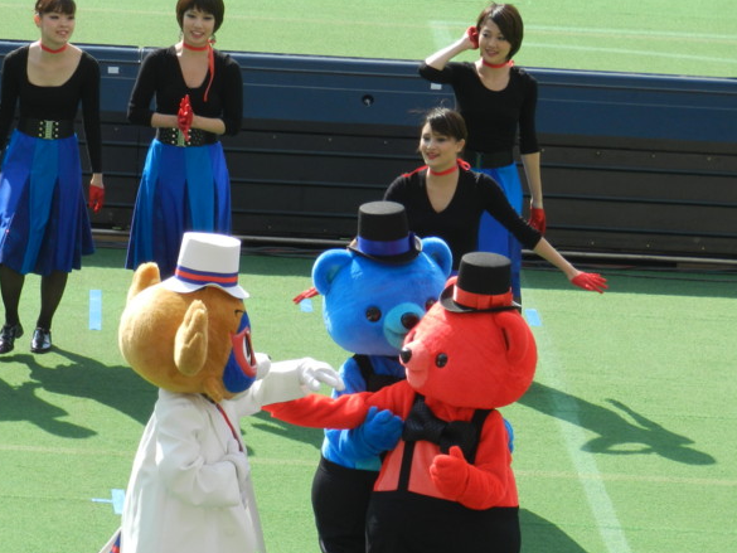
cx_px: 263
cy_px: 375
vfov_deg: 4.5
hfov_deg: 6.1
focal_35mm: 327
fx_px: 6963
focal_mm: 42.4
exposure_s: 1/400
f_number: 5.1
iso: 160
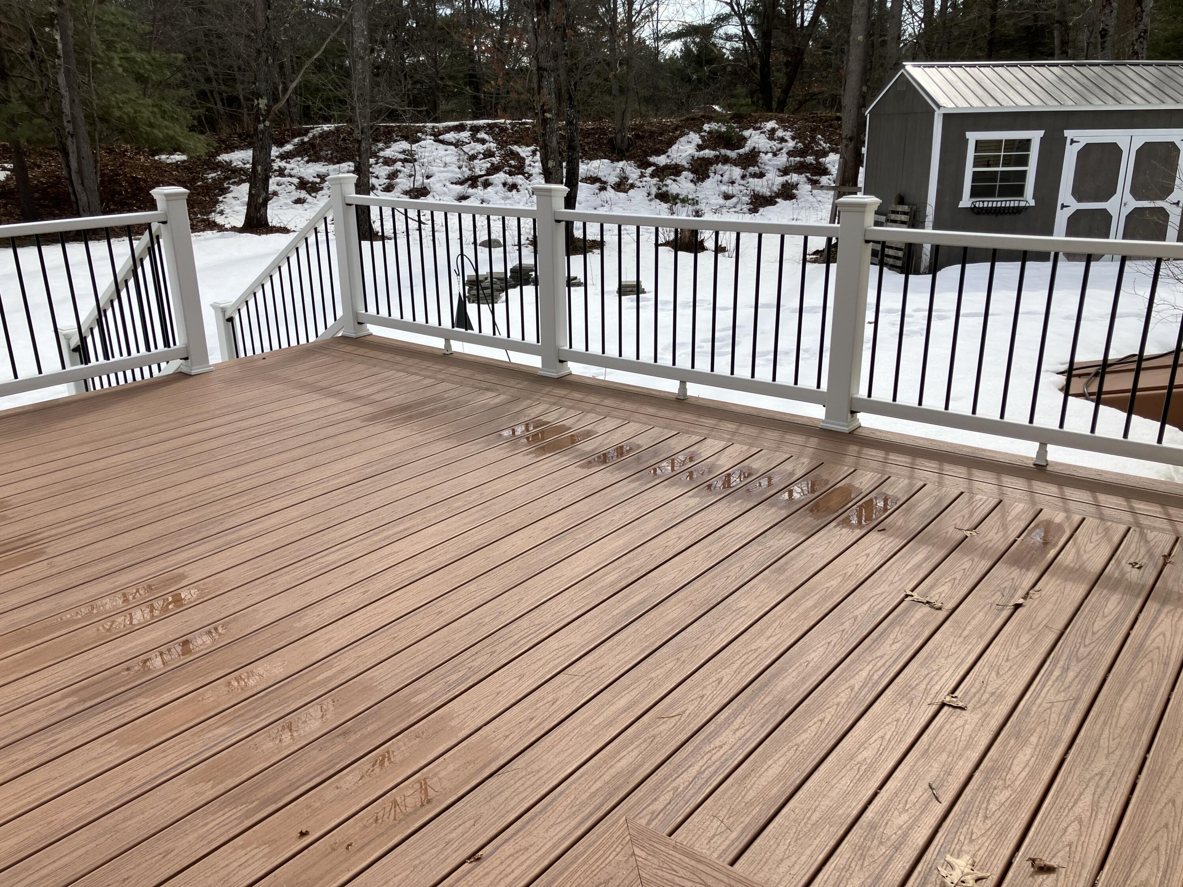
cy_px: 444
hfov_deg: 63.4
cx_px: 592
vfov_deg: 49.7
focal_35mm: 28
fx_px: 957
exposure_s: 1/2703
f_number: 1.8
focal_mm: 3.99
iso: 32
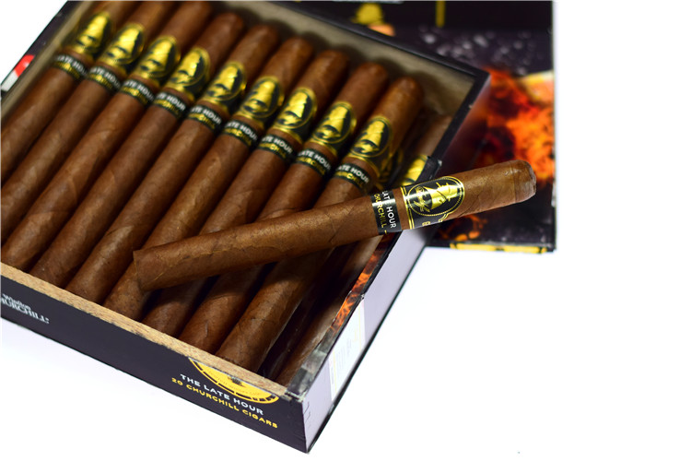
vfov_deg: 18.2
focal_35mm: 75
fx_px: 1439
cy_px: 230
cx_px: 346
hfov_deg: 27.0
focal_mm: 50
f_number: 2.5
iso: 400
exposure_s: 1/250
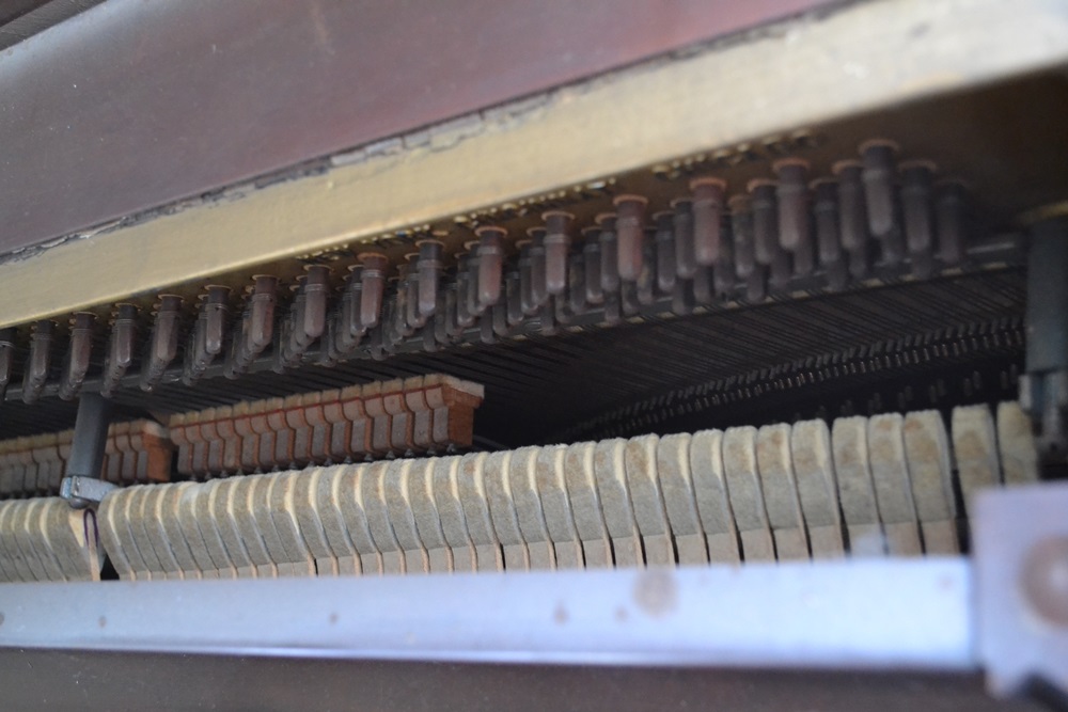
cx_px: 534
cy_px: 356
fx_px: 1335
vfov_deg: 29.9
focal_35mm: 45
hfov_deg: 43.6
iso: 3200
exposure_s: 1/60
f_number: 4.5
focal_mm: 30
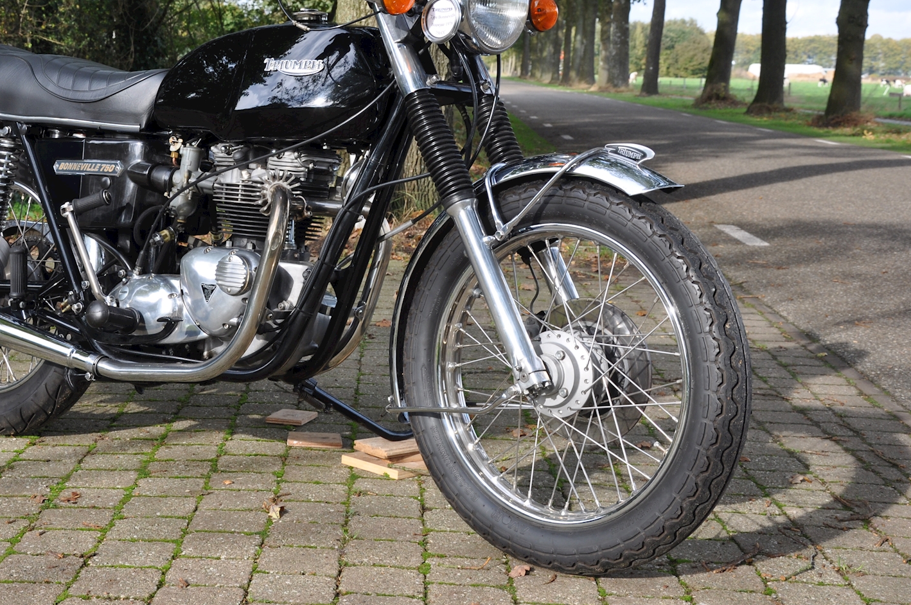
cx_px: 319
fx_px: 1643
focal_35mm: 65
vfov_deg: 20.8
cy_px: 212
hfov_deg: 30.8
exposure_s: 1/80
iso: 200
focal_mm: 32
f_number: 9
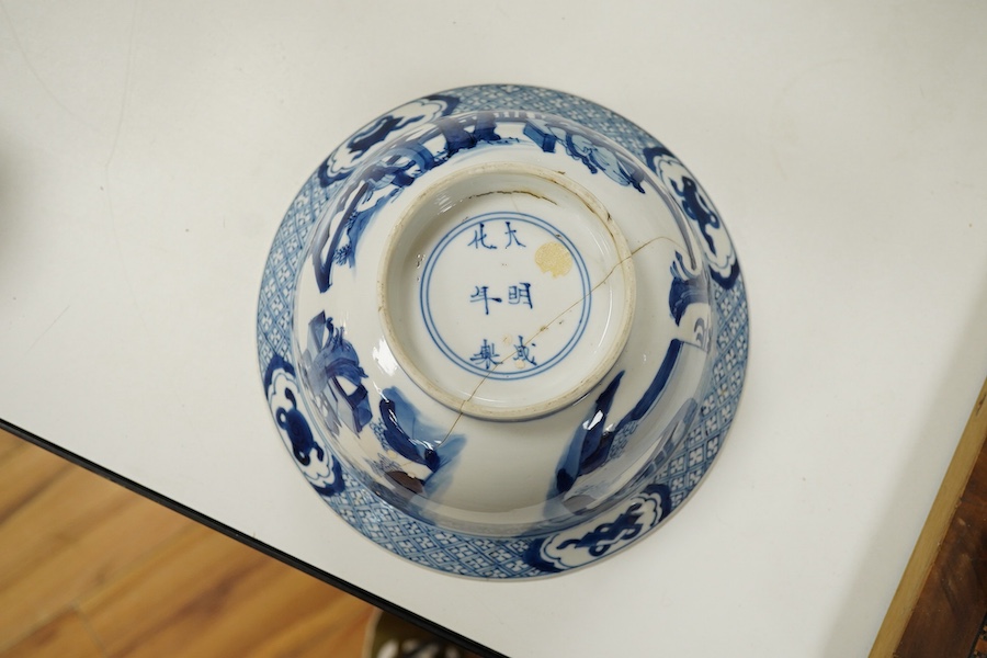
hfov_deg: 43.6
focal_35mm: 45
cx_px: 494
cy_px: 329
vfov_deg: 29.9
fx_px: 1234
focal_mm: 30
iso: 1250
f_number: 8
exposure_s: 1/125
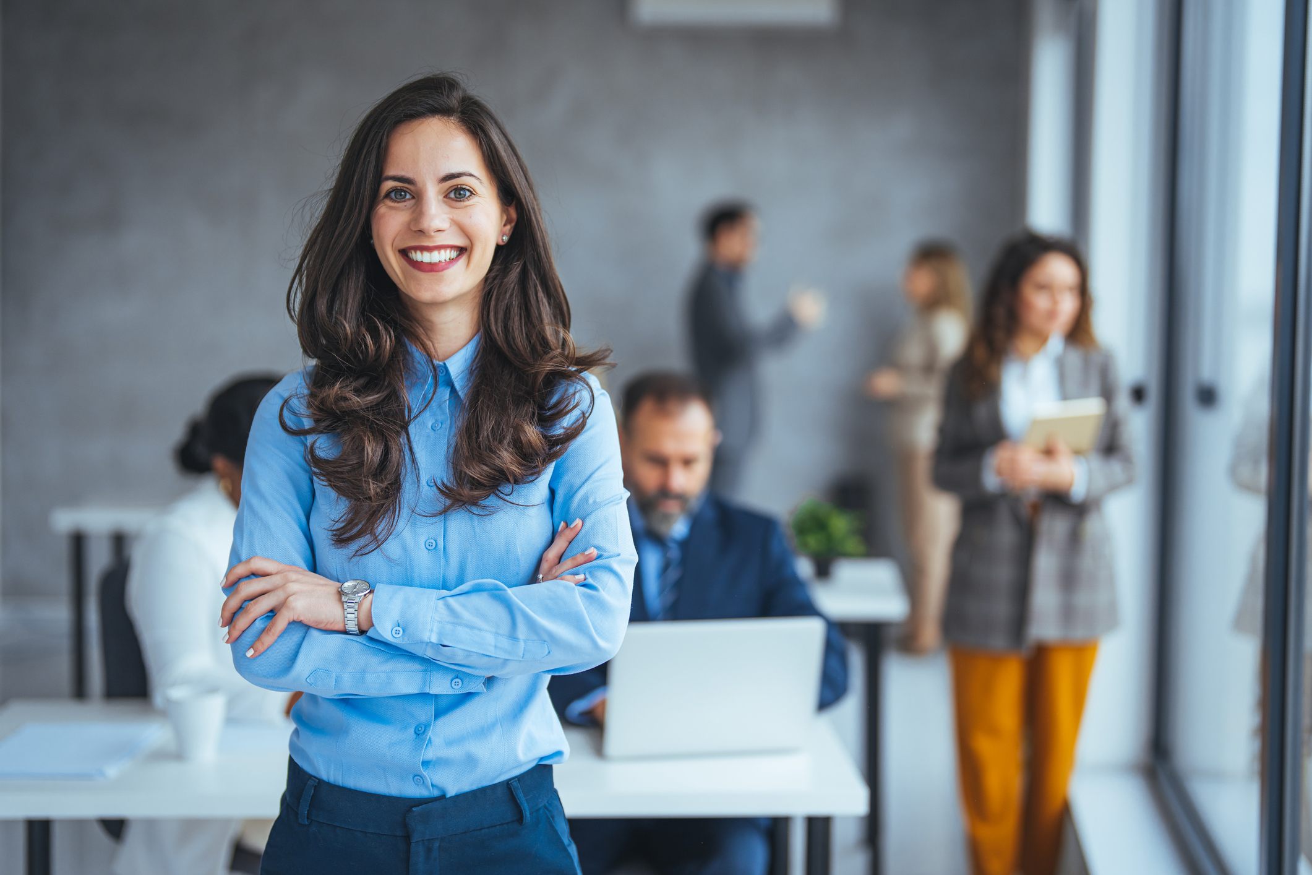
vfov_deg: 27.0
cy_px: 438
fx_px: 1822
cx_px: 656
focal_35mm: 50
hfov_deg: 39.6
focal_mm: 50
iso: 160
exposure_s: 1/400
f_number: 1.4
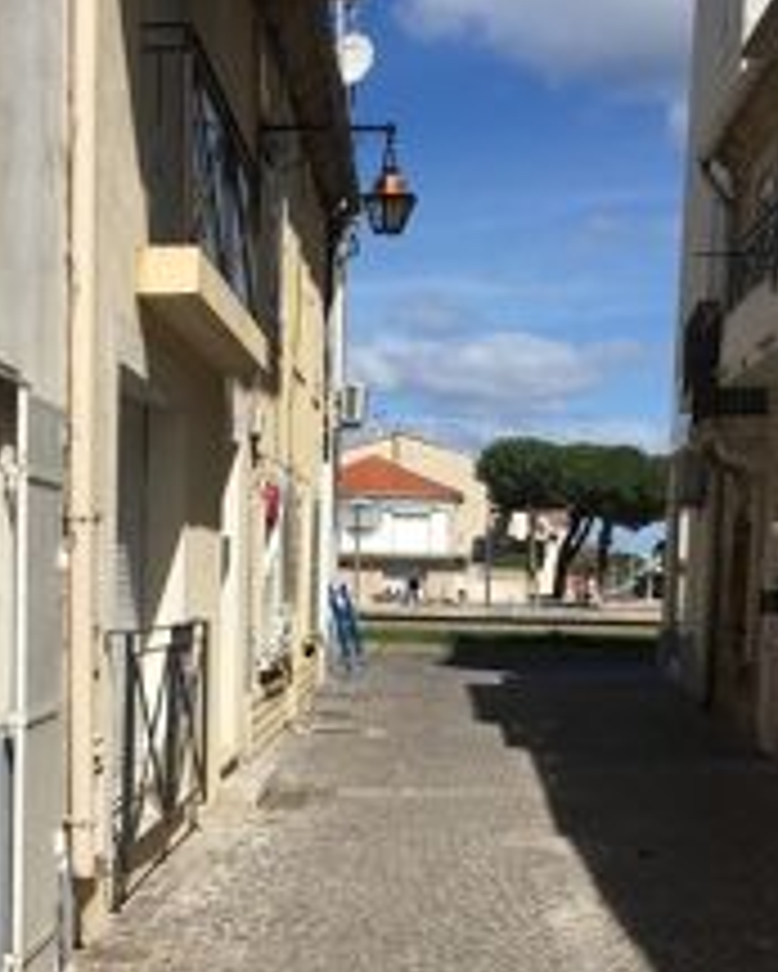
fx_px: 1611
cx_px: 279
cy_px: 727
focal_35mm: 56
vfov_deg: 32.9
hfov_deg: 27.0
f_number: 2.2
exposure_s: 1/3077
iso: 25
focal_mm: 4.15
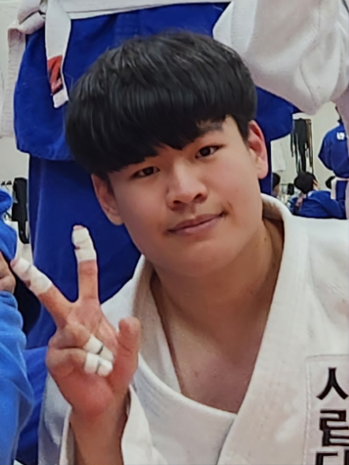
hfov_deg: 58.9
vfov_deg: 73.9
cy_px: 232
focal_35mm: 23
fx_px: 309
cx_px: 174
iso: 200
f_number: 1.8
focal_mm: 5.4
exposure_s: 1/182
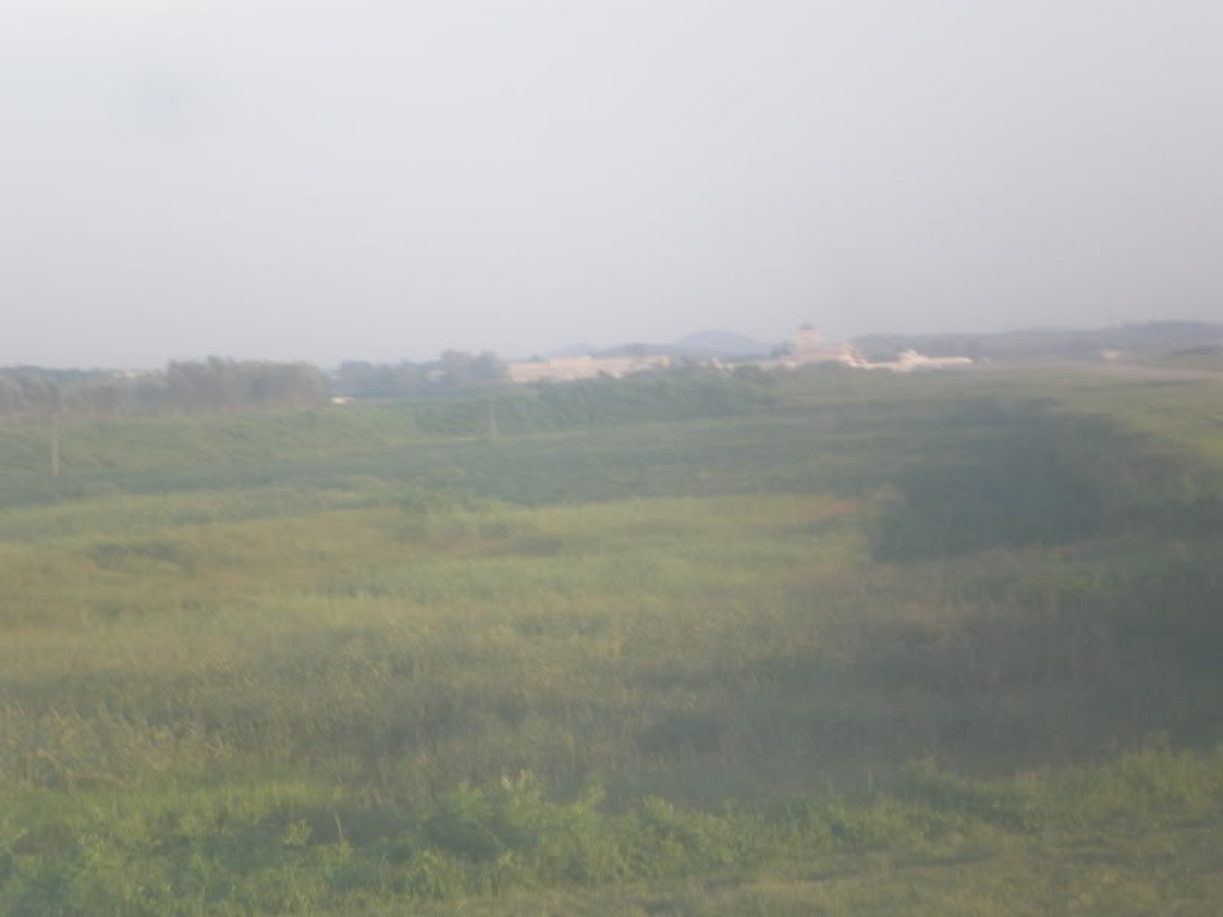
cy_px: 458
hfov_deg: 18.2
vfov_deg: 13.7
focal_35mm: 108
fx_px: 3816
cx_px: 612
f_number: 5.9
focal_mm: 18.9
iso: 200
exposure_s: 1/100
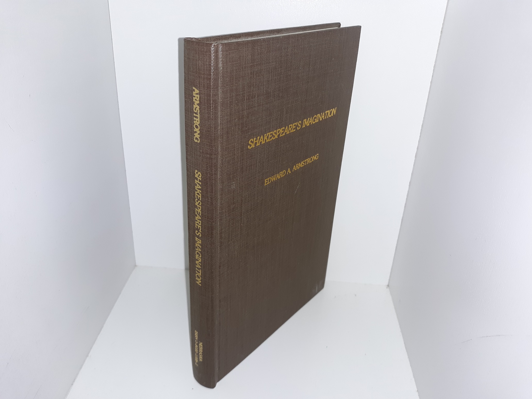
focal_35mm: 28
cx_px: 266
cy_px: 200
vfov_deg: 49.7
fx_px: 430
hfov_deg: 63.4
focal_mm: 3.7
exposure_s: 1/120
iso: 50
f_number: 1.7
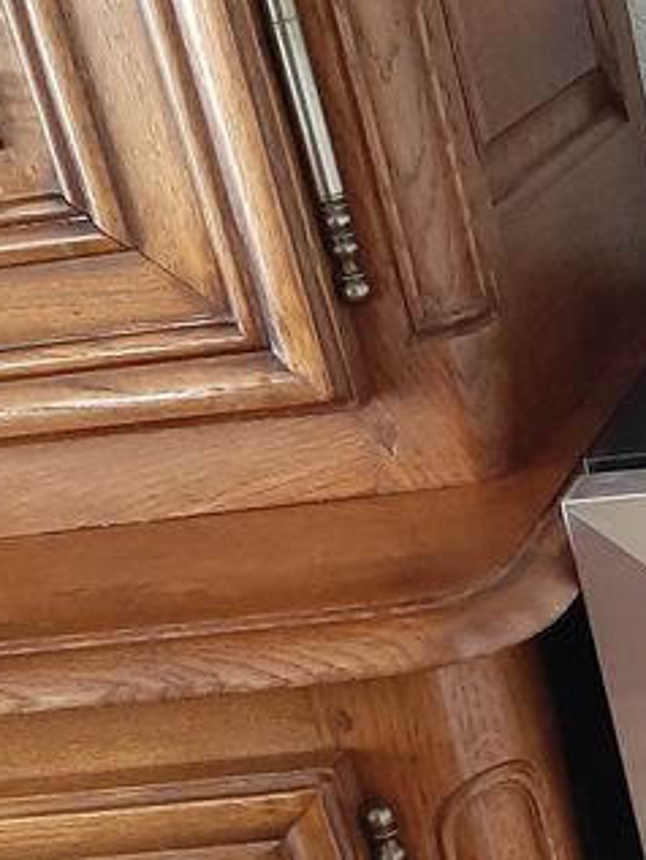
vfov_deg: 22.6
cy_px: 914
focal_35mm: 82
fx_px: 2039
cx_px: 917
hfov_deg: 16.6
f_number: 1.7
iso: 500
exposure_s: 1/20
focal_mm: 3.93
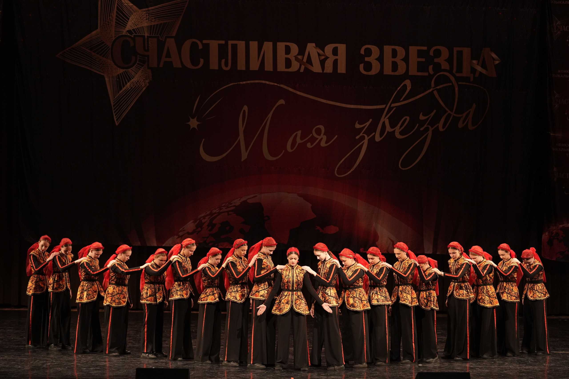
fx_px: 1723
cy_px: 190
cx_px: 284
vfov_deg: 12.6
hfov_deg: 18.8
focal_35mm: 109
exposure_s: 1/400
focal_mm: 109
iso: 1600
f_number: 2.8
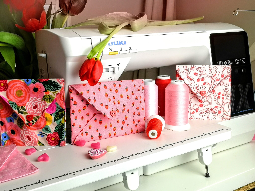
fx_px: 324
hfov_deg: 42.9
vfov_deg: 32.9
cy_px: 96
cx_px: 128
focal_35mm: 44
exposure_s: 1/100
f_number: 1.8
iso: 64
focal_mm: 5.58
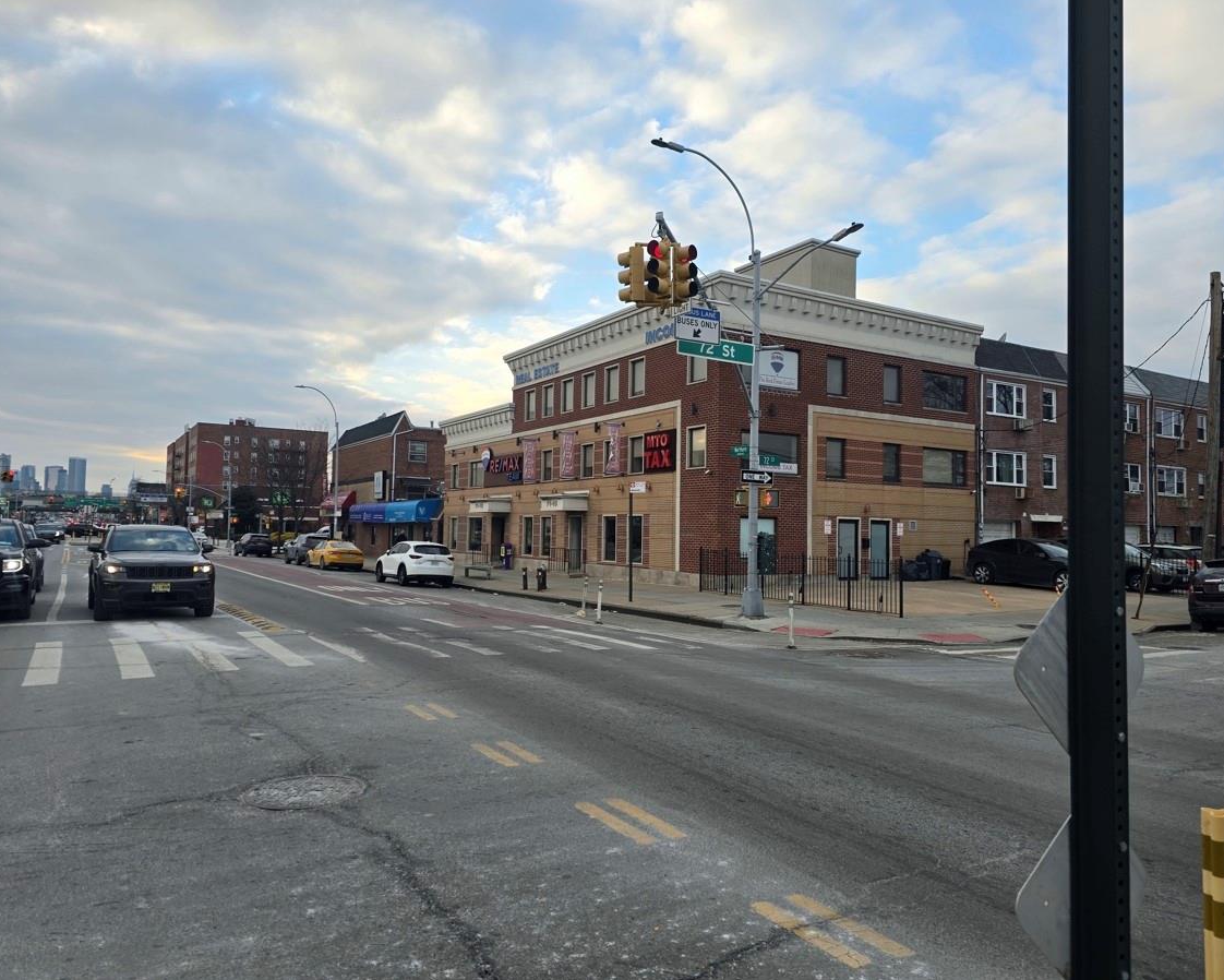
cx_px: 629
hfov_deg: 70.3
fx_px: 870
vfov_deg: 58.8
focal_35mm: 24
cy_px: 490
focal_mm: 6.3
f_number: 1.7
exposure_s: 1/180
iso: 16
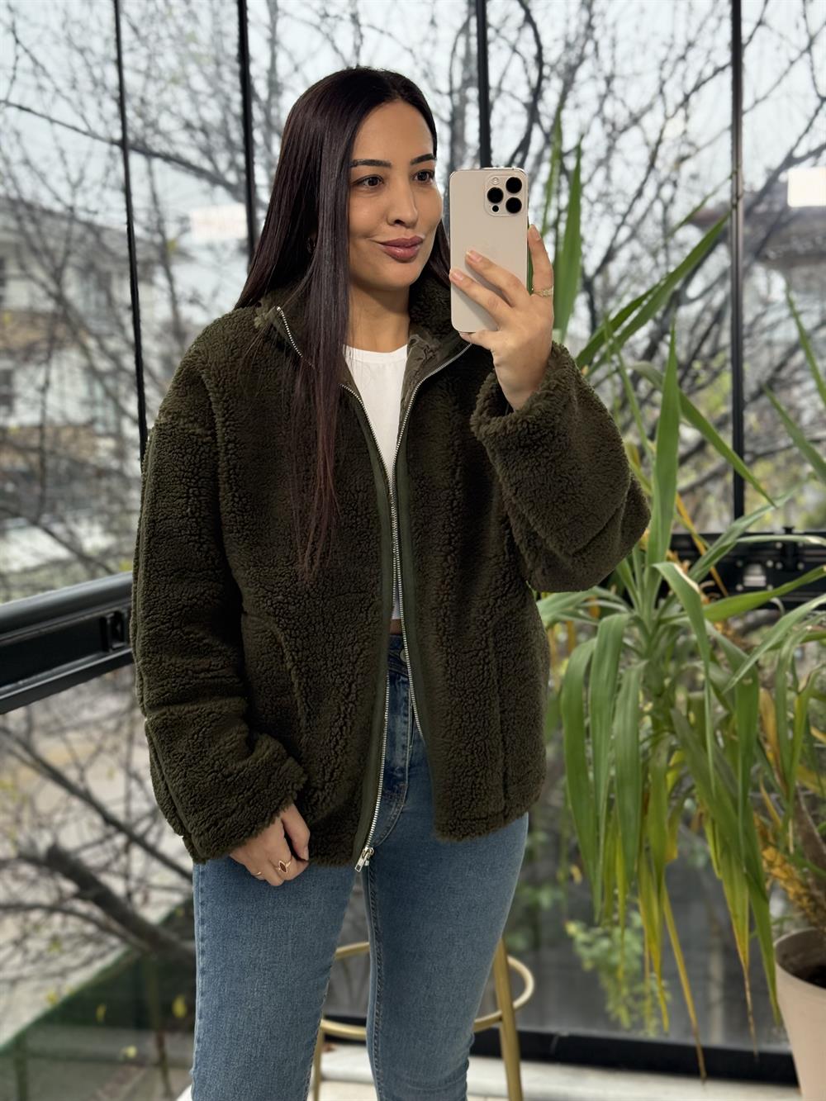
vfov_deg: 39.7
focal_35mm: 48
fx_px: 1527
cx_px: 413
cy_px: 550
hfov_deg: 30.3
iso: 160
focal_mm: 6.76
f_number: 1.78
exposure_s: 1/100
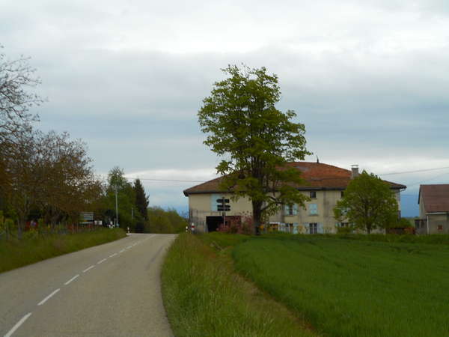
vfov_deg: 24.8
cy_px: 168
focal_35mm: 59
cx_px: 224
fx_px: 765
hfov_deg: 32.7
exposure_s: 1/250
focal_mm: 10.5
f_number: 5.1
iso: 80
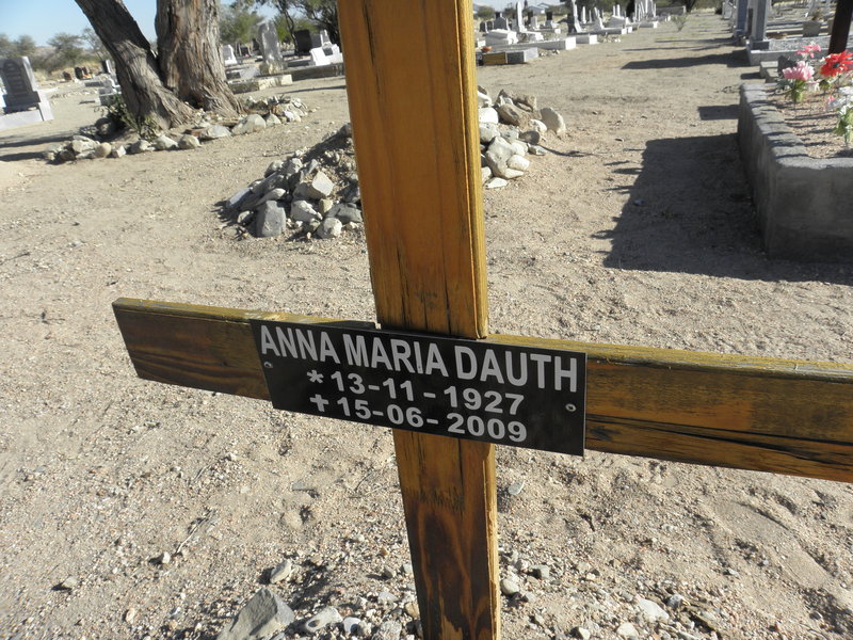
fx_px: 665
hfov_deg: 65.3
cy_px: 320
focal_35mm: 27
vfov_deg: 51.4
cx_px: 426
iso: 64
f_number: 5.6
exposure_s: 1/250
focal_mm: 4.83
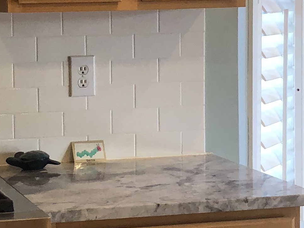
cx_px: 41
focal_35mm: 116
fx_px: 1019
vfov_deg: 12.8
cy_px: 78
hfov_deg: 16.8
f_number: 1.8
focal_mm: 3.99
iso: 125
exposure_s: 1/120
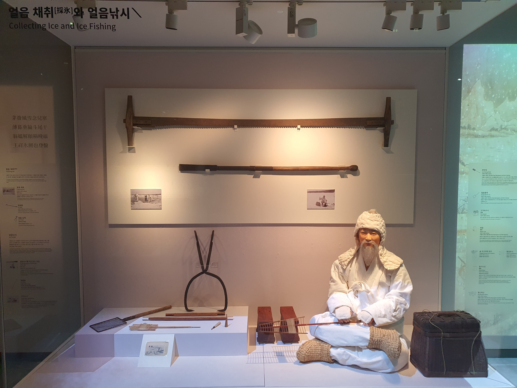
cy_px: 194
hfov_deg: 67.3
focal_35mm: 26
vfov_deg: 53.1
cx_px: 258
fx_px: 388
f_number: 1.5
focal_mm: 4.3
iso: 250
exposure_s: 1/60
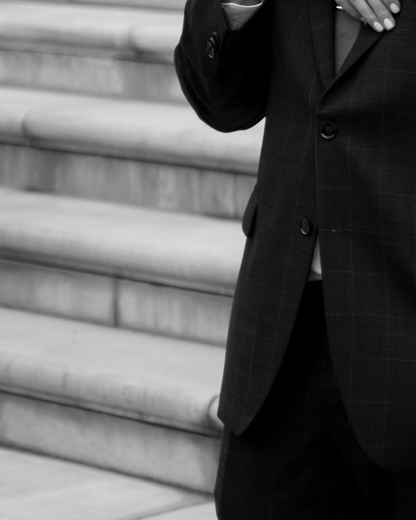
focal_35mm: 176
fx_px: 2709
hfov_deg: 8.7
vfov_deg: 10.8
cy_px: -118
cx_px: 453
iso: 320
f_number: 2.8
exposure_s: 1/3200
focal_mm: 63
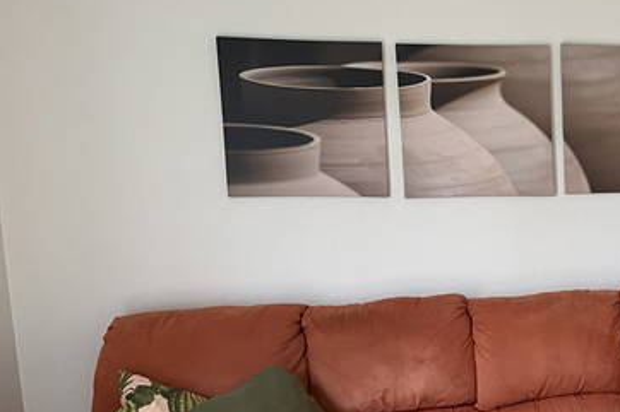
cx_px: 675
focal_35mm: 59
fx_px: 1016
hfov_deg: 30.5
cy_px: 347
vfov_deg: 22.6
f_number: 1.6
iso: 125
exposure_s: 1/71
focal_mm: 5.1
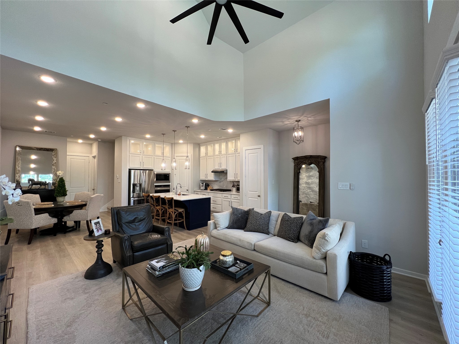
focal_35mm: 13
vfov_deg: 89.9
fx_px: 172
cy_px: 172
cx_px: 230
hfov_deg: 106.2
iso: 160
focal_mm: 1.57
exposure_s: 1/120
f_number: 1.8
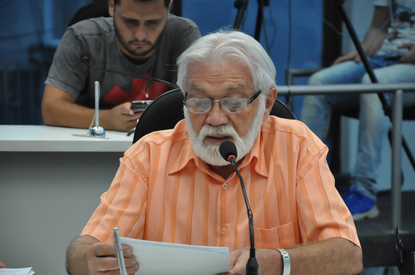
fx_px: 1813
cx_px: 208
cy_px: 138
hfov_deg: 13.1
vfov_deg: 8.7
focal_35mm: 158
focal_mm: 105
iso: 2000
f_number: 5.6
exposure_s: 1/200
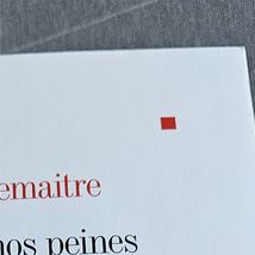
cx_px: 8
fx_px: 792
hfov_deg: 17.9
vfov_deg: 15.5
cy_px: 467
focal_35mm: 95
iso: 400
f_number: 1.8
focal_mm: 5.4
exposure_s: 1/142
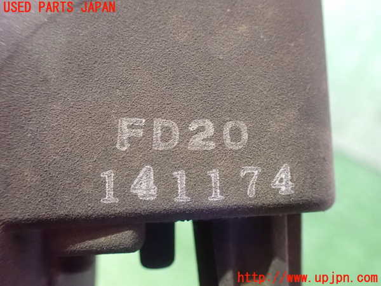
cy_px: 143
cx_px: 190
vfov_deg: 46.8
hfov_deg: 60.0
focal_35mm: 30
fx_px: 330
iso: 1600
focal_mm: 5.4
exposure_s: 1/25
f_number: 2.3
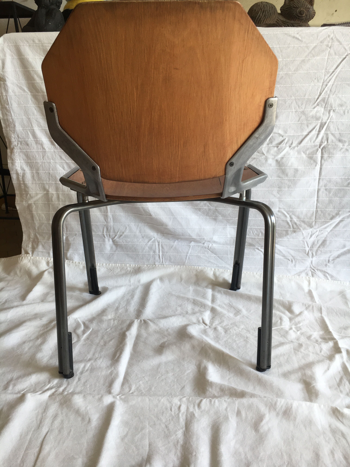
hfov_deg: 48.2
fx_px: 391
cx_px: 175
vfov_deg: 61.7
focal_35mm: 29
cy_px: 234
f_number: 2.2
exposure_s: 1/100
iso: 40
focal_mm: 4.15
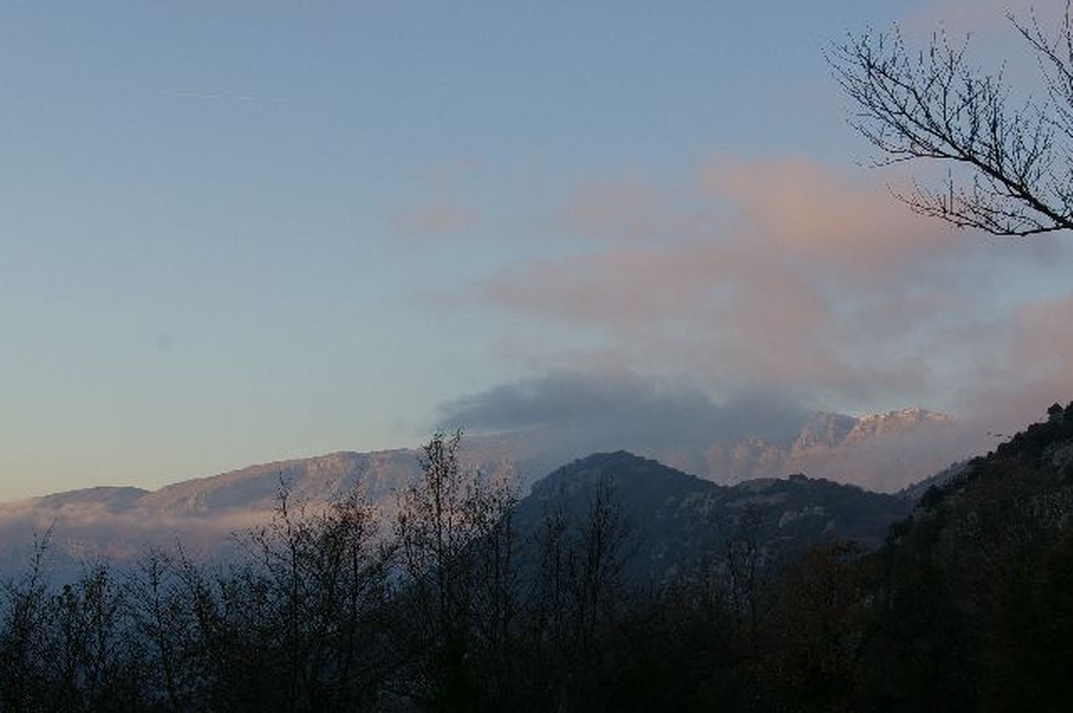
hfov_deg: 30.6
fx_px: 1953
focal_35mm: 66
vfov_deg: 20.7
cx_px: 661
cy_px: 383
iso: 200
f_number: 9
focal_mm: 35
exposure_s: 1/125
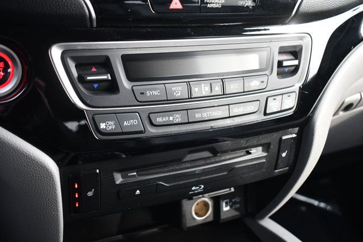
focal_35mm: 43
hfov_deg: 45.4
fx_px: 434
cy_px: 121
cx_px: 182
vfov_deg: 31.2
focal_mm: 29
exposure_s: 1/200
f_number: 4.2
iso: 800
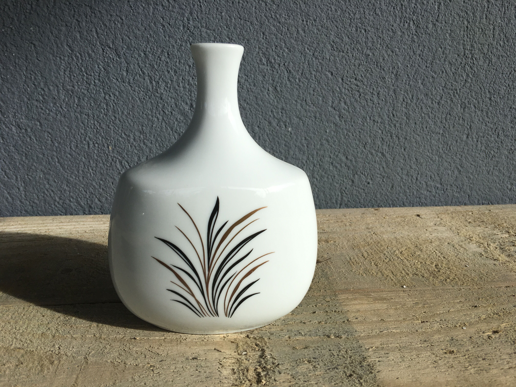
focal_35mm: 29
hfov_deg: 61.7
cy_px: 194
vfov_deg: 48.2
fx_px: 432
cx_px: 258
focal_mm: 4.15
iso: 25
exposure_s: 1/1054
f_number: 2.2
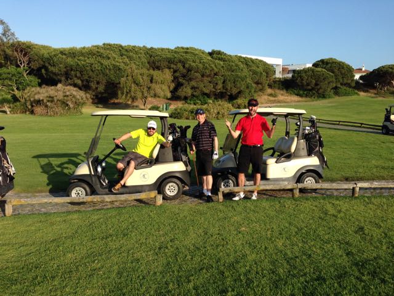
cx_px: 197
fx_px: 376
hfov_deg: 55.4
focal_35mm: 33
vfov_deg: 42.9
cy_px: 148
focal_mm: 4.12
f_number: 2.4
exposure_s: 1/1205
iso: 50
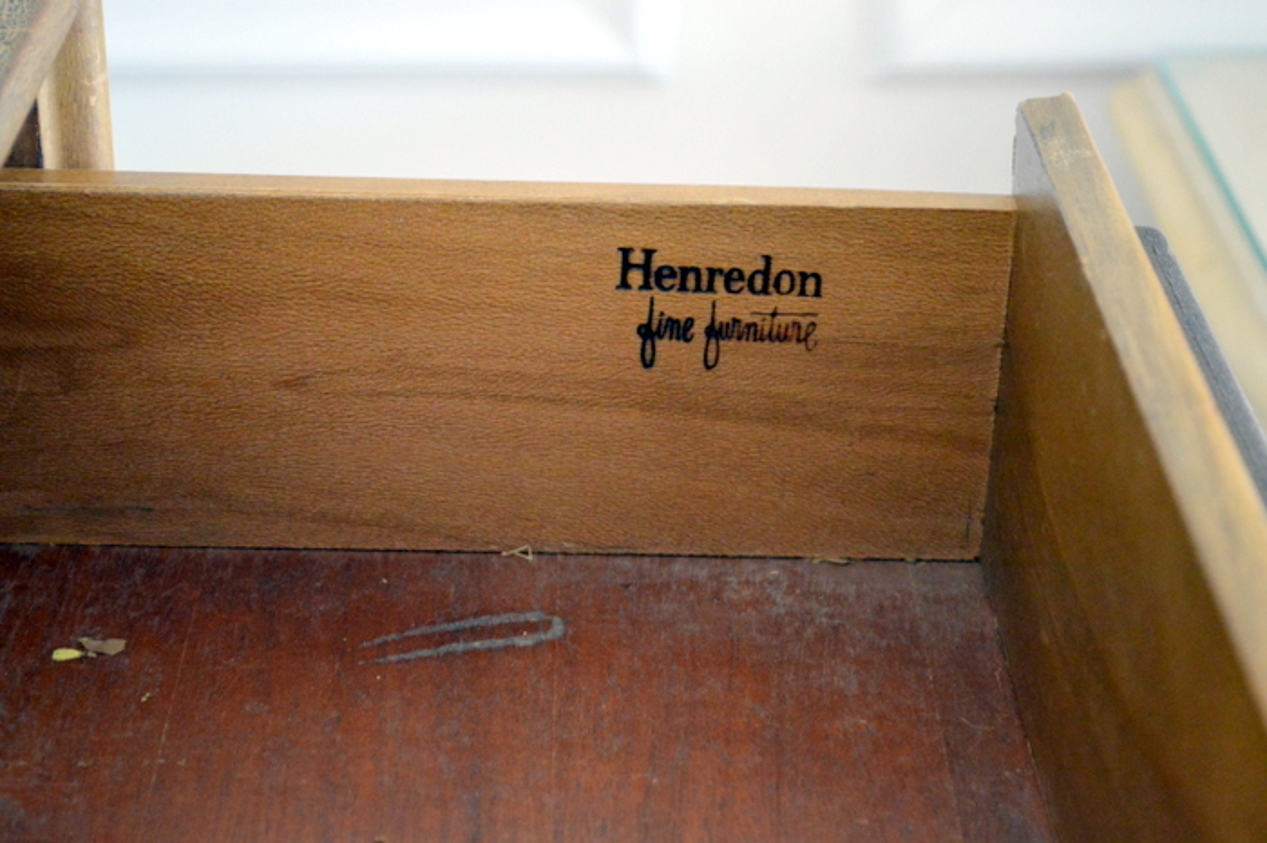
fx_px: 2902
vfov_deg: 16.5
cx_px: 634
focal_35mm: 82
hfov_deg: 24.6
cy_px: 422
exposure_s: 1/13
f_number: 5.6
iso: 3200
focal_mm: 55
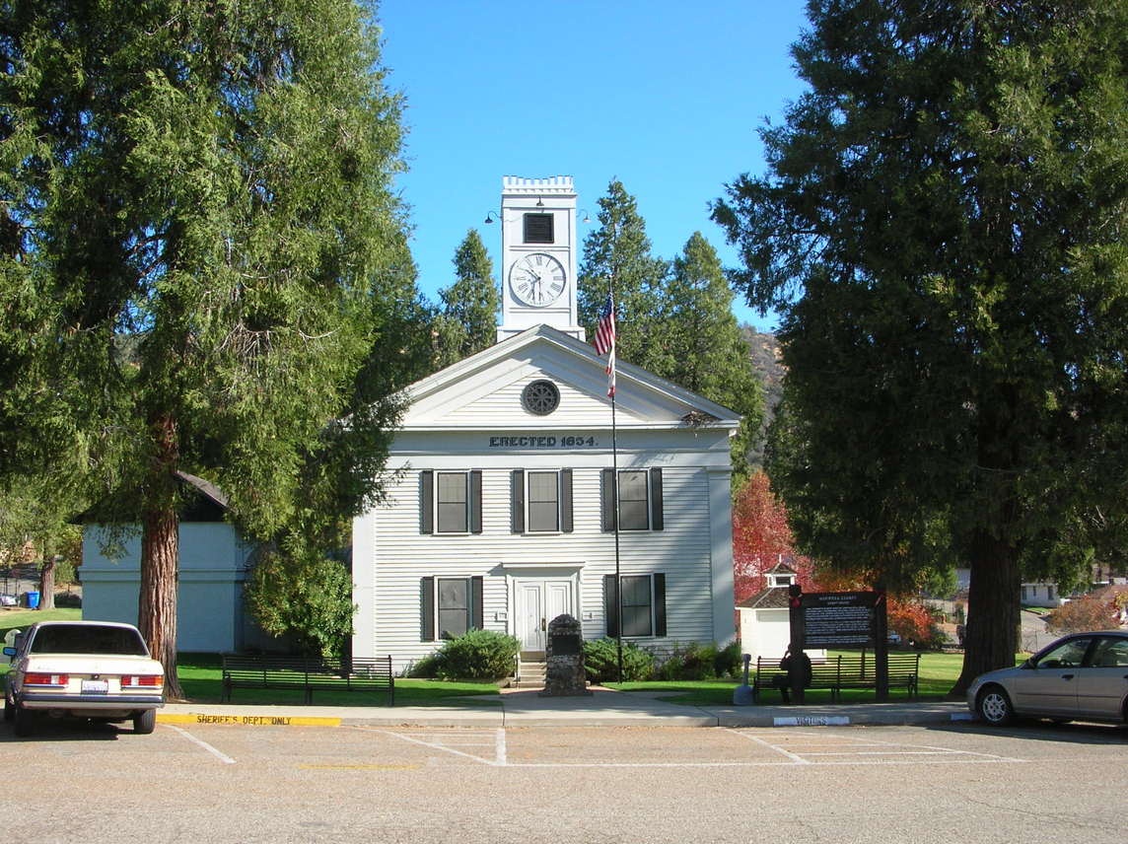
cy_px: 422
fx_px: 1140
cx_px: 564
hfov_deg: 52.7
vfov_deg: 40.6
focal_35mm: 35
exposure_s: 1/153
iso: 50
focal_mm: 5.8
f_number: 5.6
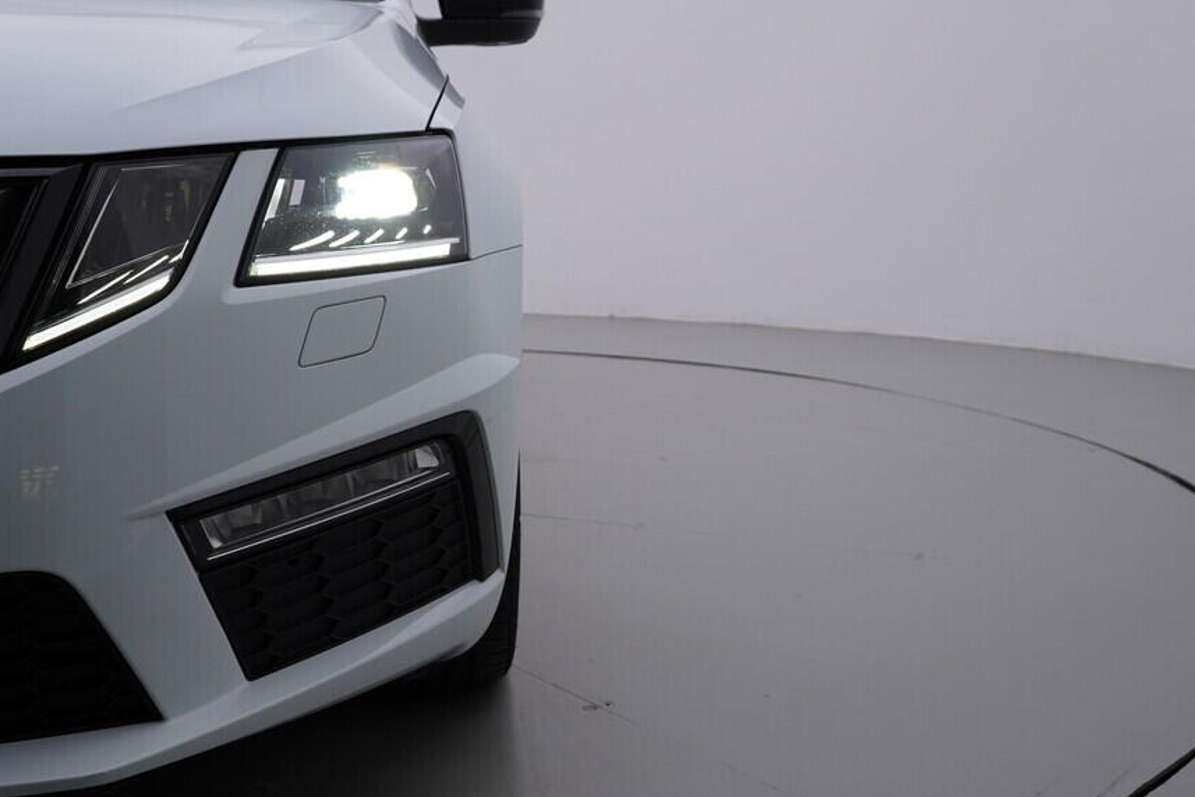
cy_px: 433
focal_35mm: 43
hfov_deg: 45.3
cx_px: 530
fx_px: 1428
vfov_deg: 31.2
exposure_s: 1/125
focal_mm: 24
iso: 125
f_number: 5
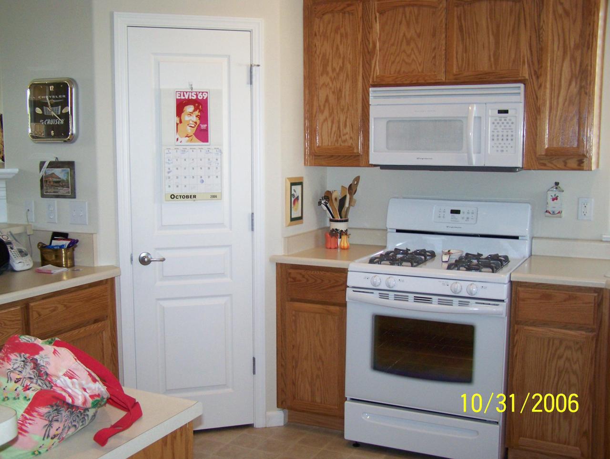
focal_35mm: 40
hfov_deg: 46.8
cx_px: 305
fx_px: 705
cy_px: 230
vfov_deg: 36.0
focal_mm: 6.7
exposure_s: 1/60
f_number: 2.8
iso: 160
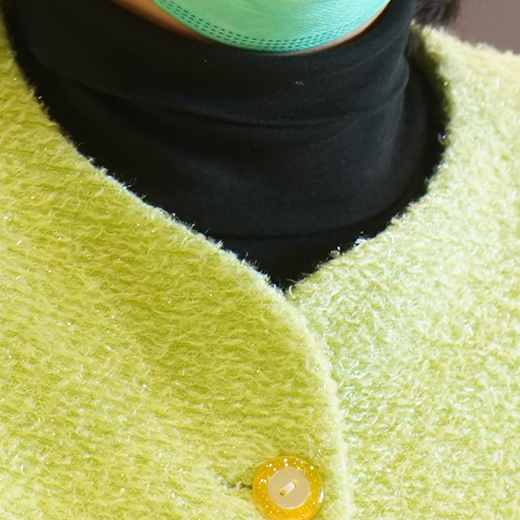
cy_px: -198
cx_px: 307
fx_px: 14310
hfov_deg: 2.1
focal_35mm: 842
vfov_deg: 2.1
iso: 1600
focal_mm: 180
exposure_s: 1/125
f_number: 3.5
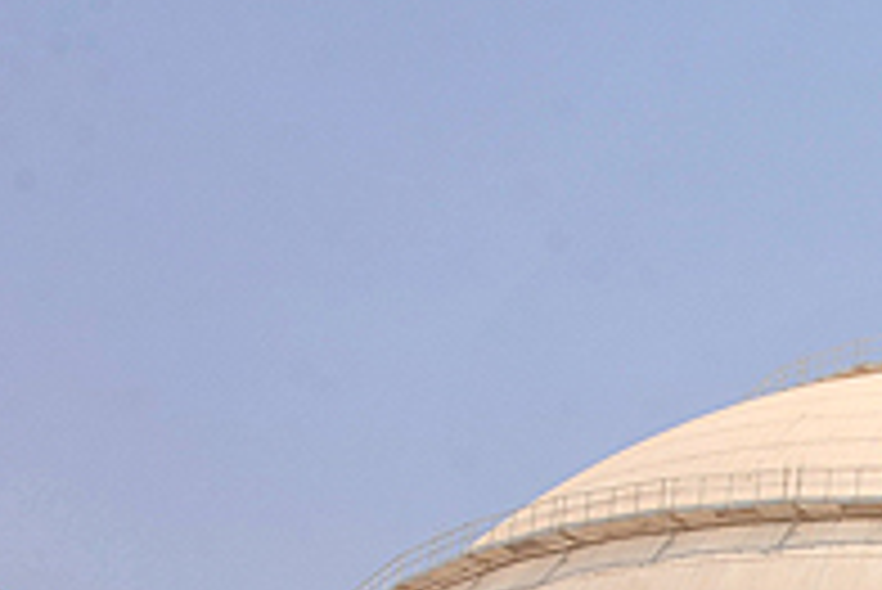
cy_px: 869
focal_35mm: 114
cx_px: 1570
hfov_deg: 15.5
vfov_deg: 11.6
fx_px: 2795
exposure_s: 1/640
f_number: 8
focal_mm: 32
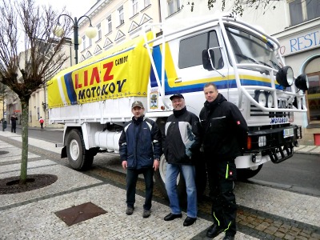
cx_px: 160
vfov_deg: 56.8
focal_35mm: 24
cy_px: 120
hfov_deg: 71.6
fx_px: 222
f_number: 3.2
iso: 200
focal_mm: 4.3
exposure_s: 1/60
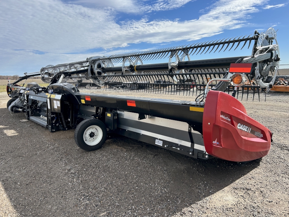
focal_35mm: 26
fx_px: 217
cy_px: 108
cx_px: 144
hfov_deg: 67.3
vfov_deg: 53.1
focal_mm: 5.7
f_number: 1.5
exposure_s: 1/3077
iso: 50
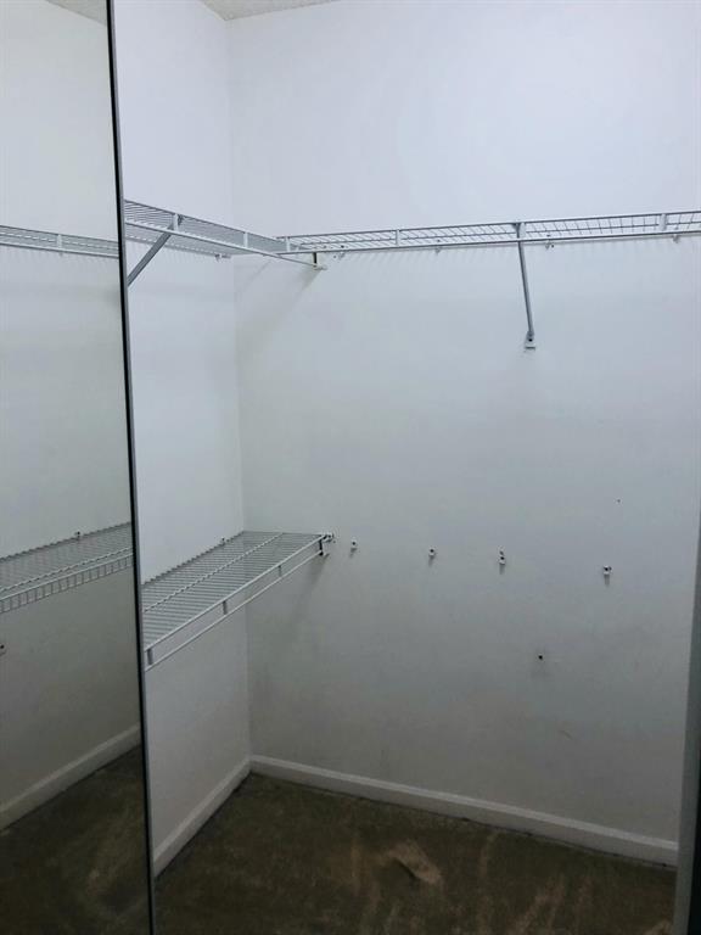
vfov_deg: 63.4
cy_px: 468
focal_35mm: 28
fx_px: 756
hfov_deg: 49.7
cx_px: 350
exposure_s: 1/40
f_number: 1.8
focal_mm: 3.99
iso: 25
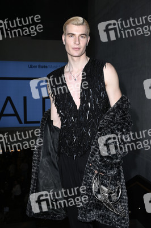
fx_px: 303
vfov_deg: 41.1
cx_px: 76
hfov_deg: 28.0
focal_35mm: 48
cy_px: 114
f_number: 6.3
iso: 640
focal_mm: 48
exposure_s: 1/160
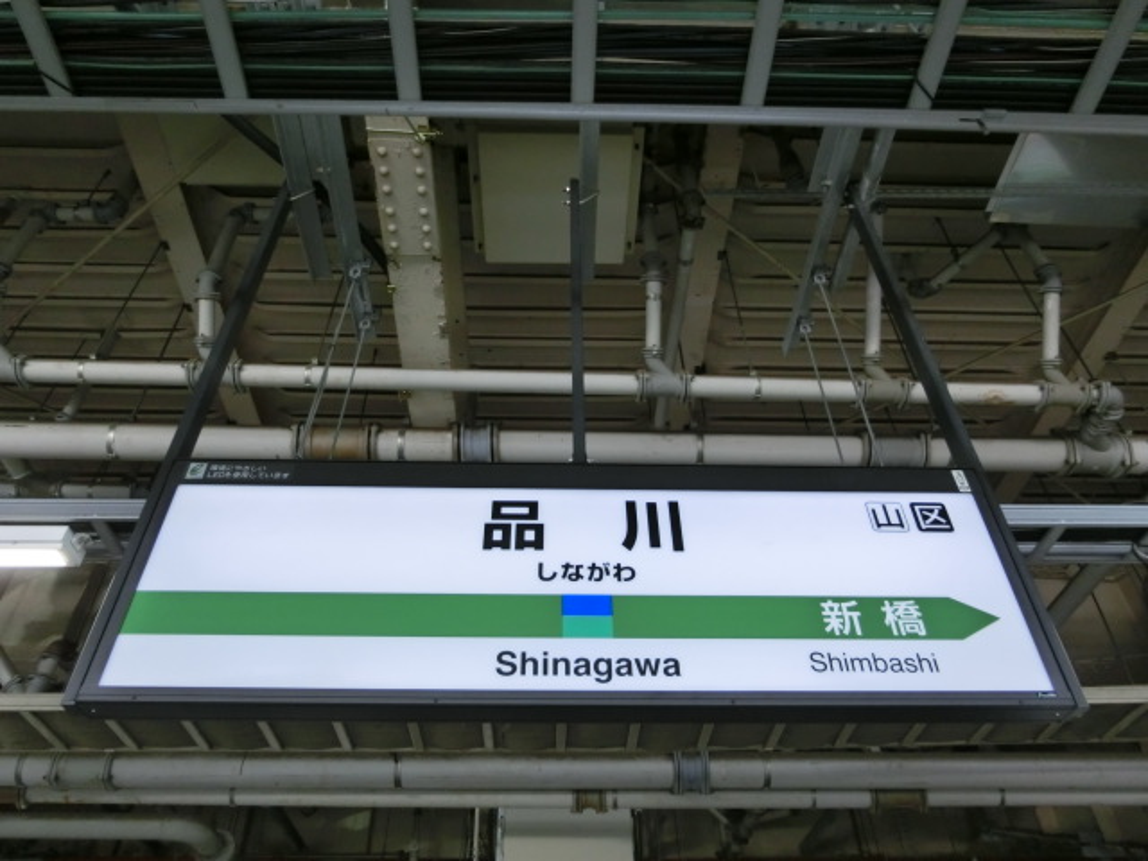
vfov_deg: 54.9
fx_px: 829
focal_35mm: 25
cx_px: 574
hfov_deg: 69.4
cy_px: 430
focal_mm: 4.5
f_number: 3.5
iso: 160
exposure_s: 1/125
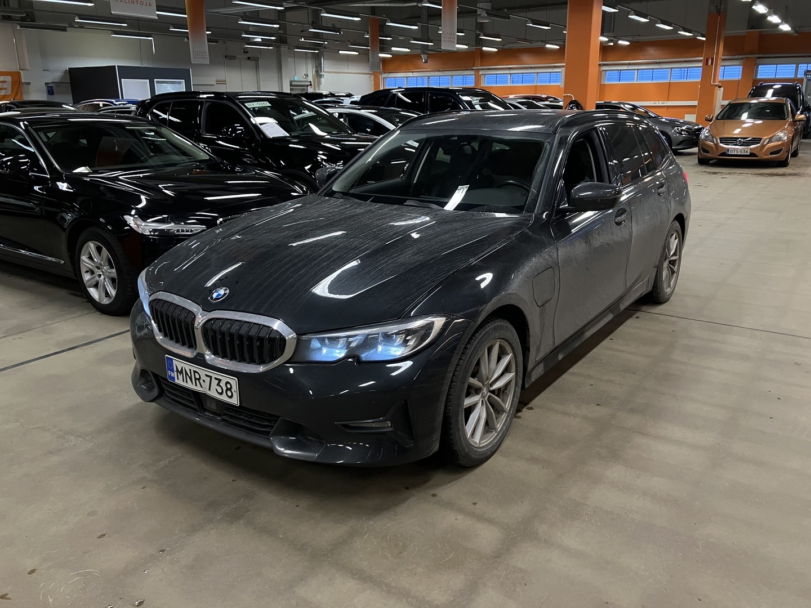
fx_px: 656
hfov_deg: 63.4
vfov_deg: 49.7
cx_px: 406
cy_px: 304
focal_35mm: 28
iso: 125
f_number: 1.8
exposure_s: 1/50
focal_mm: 3.99
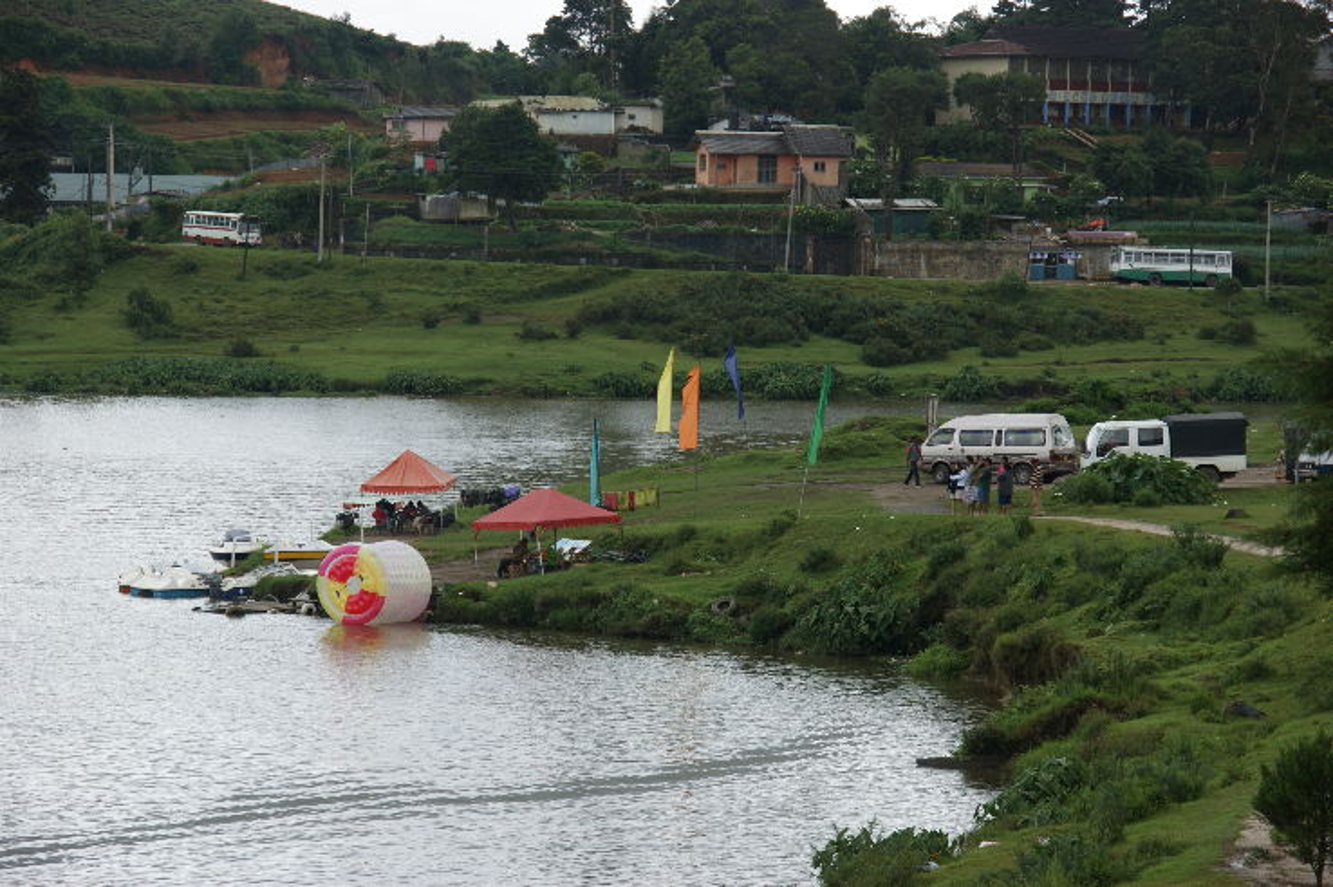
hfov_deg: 13.7
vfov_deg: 9.1
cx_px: 666
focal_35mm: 150
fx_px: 5550
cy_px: 444
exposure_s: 1/200
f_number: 7.1
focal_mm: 100
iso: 100
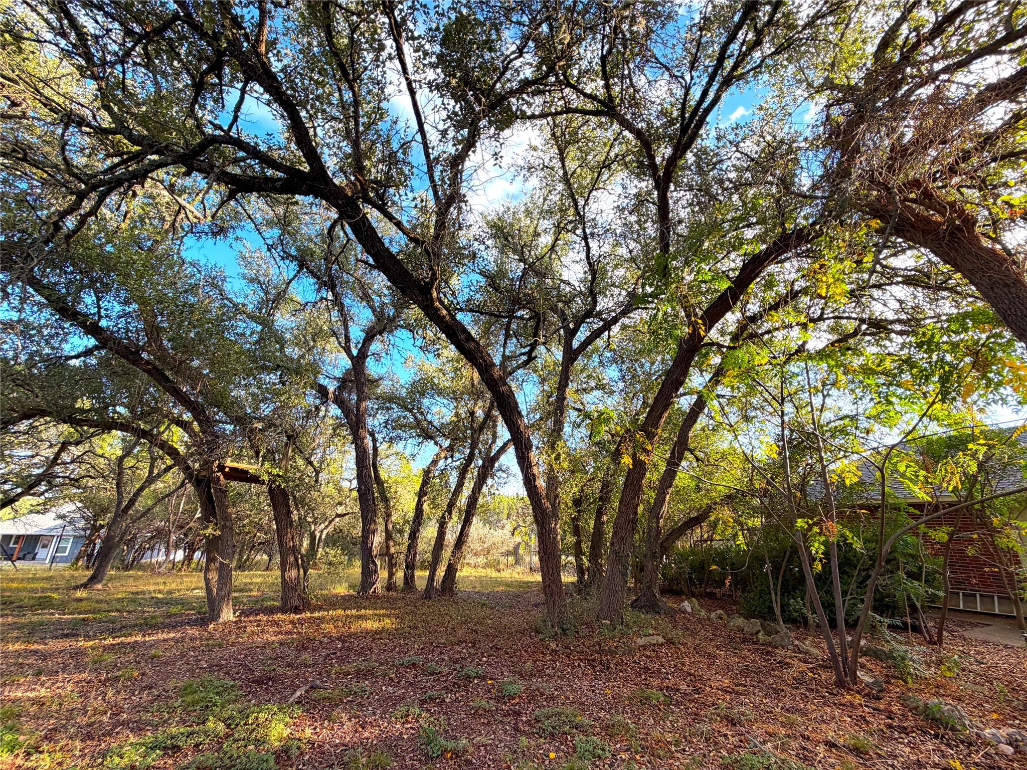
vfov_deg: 85.7
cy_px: 385
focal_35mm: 14
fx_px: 415
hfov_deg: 102.1
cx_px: 514
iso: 40
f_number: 2.2
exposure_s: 1/145
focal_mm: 2.22
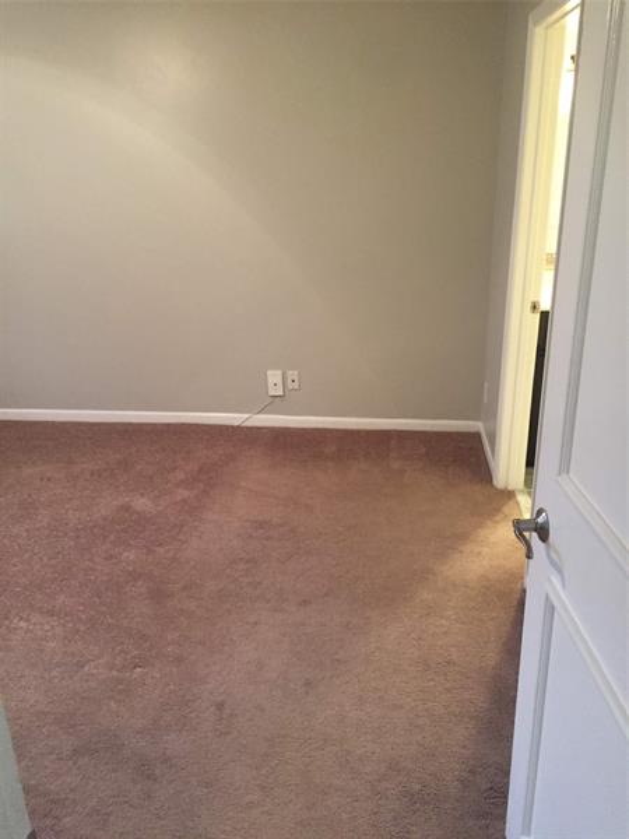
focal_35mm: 29
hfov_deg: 48.2
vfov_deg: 61.7
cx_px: 314
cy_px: 420
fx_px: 703
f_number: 2.2
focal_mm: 4.15
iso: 200
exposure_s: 1/30
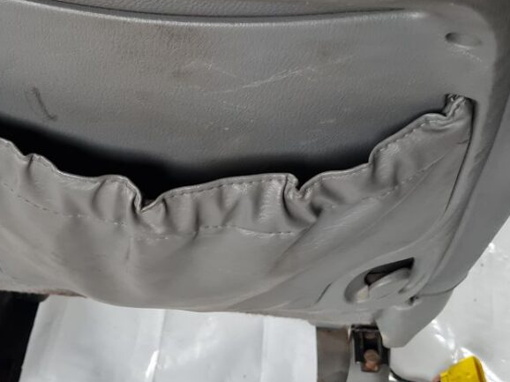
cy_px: 131
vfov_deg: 23.2
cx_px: 173
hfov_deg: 30.5
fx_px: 928
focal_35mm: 63
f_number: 1.8
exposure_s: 1/50
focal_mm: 5.4
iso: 200
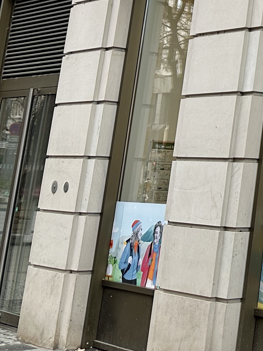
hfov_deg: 13.6
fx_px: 871
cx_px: 585
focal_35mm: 86
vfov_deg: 21.7
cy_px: -21
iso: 64
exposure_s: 1/133
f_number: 1.78
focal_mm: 6.86
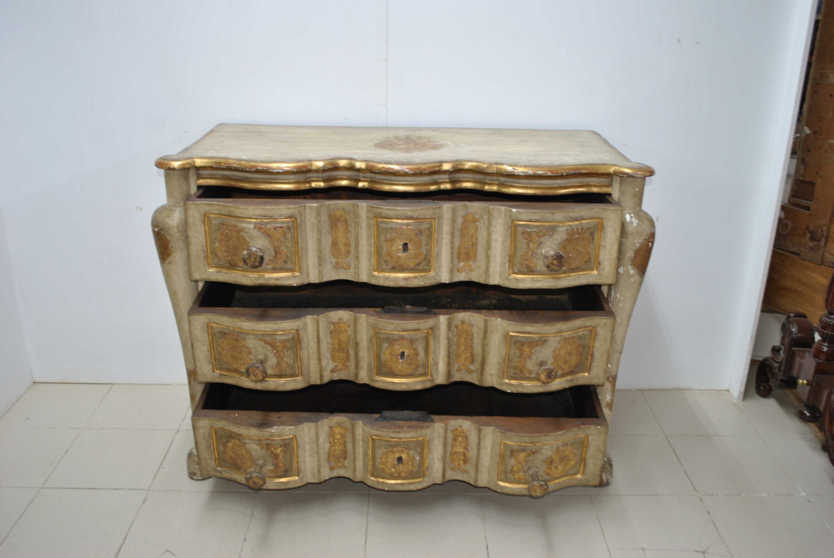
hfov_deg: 57.2
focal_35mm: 33
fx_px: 765
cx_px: 417
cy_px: 279
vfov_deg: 40.1
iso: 200
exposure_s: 1/13
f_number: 3.8
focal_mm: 22
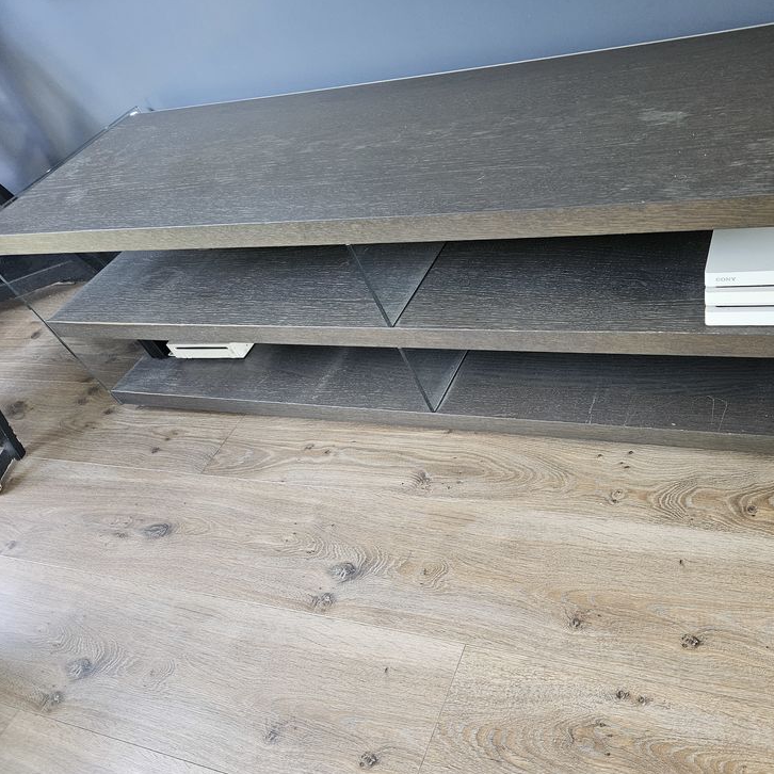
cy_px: 377
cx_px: 531
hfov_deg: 55.8
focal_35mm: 28
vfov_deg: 57.3
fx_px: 708
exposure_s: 1/200
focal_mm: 5.4
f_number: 1.8
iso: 640
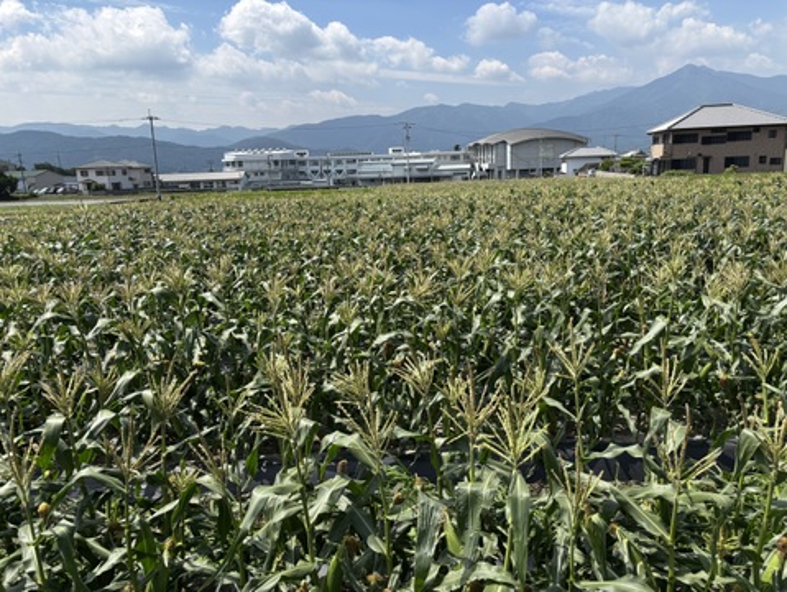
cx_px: 394
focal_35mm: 26
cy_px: 296
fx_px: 592
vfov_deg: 53.1
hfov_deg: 67.3
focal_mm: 5.96
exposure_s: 1/2857
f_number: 1.6
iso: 50
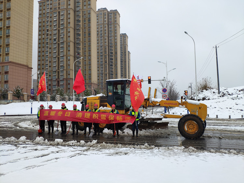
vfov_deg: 63.4
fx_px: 148
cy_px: 92
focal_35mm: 21
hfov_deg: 79.0
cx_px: 122
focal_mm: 4.22
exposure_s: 1/1052
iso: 100
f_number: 1.8
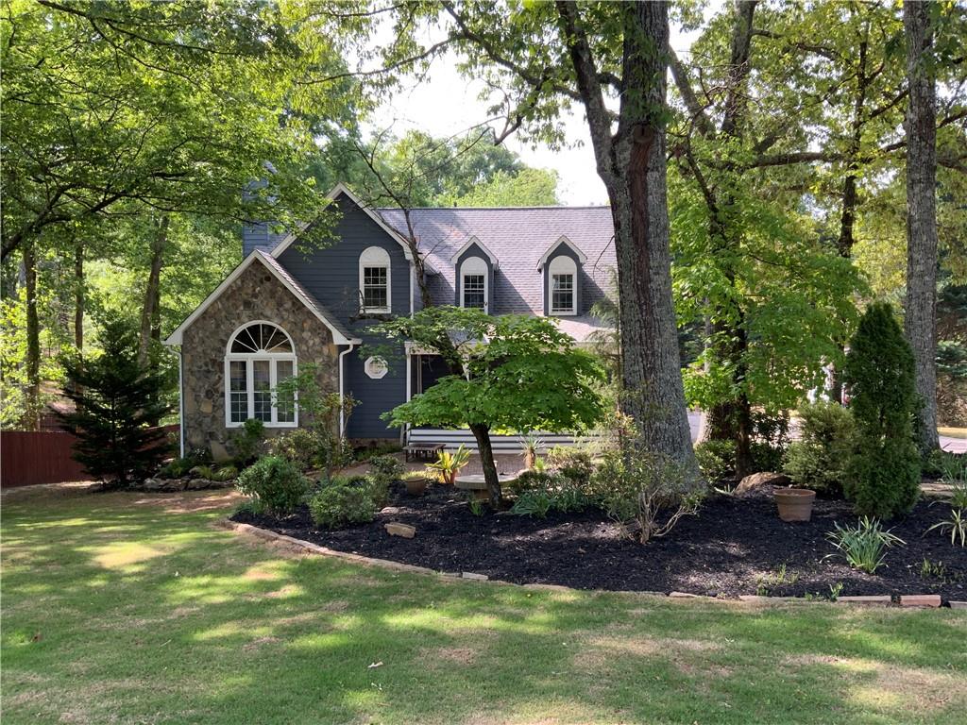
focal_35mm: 29
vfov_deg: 48.2
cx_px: 484
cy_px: 362
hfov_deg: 61.7
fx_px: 810
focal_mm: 3
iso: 16
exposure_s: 1/125
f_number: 1.8
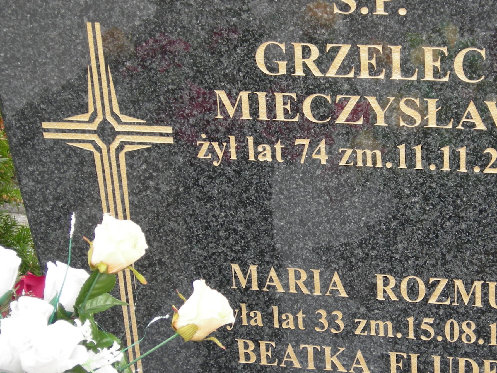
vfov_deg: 15.4
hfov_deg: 20.4
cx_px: 336
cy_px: 194
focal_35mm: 96
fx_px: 1379
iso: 64
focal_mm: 13.7
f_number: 3.5
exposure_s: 1/77
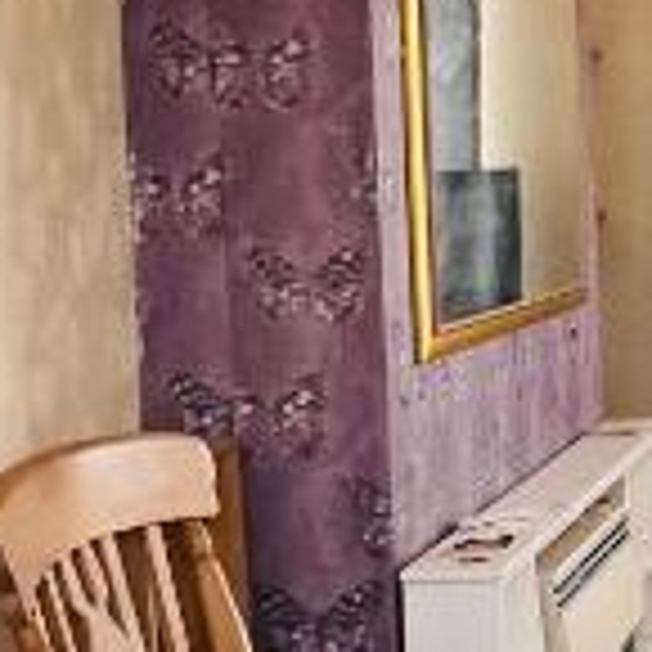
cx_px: 1120
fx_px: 1726
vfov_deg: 21.4
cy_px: 328
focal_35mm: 81
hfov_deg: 17.8
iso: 64
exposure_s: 1/99
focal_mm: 1.57
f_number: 1.8
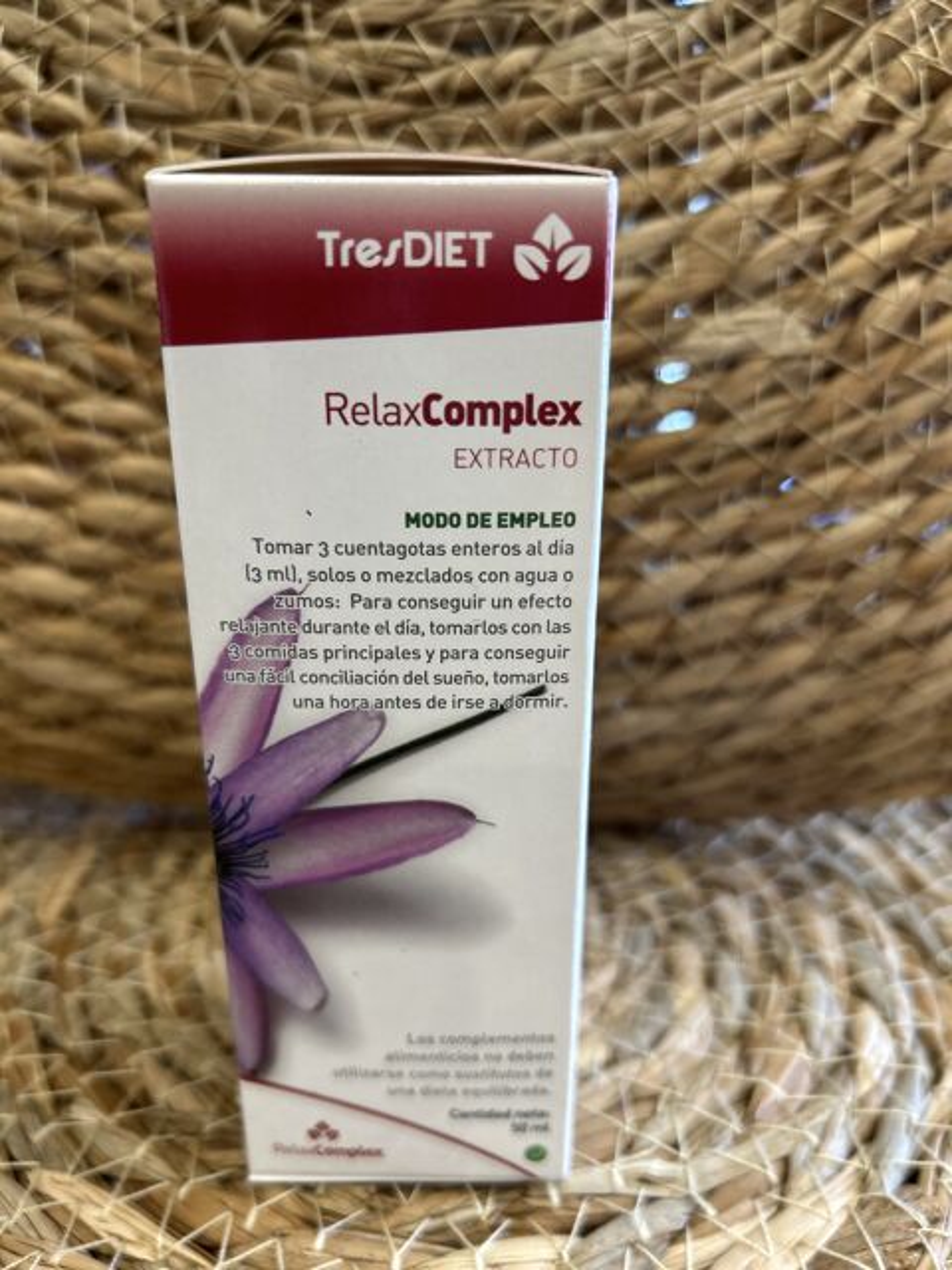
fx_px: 953
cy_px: 635
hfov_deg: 53.1
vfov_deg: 67.3
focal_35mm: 26
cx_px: 476
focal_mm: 5.7
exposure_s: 1/50
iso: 80
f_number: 1.5
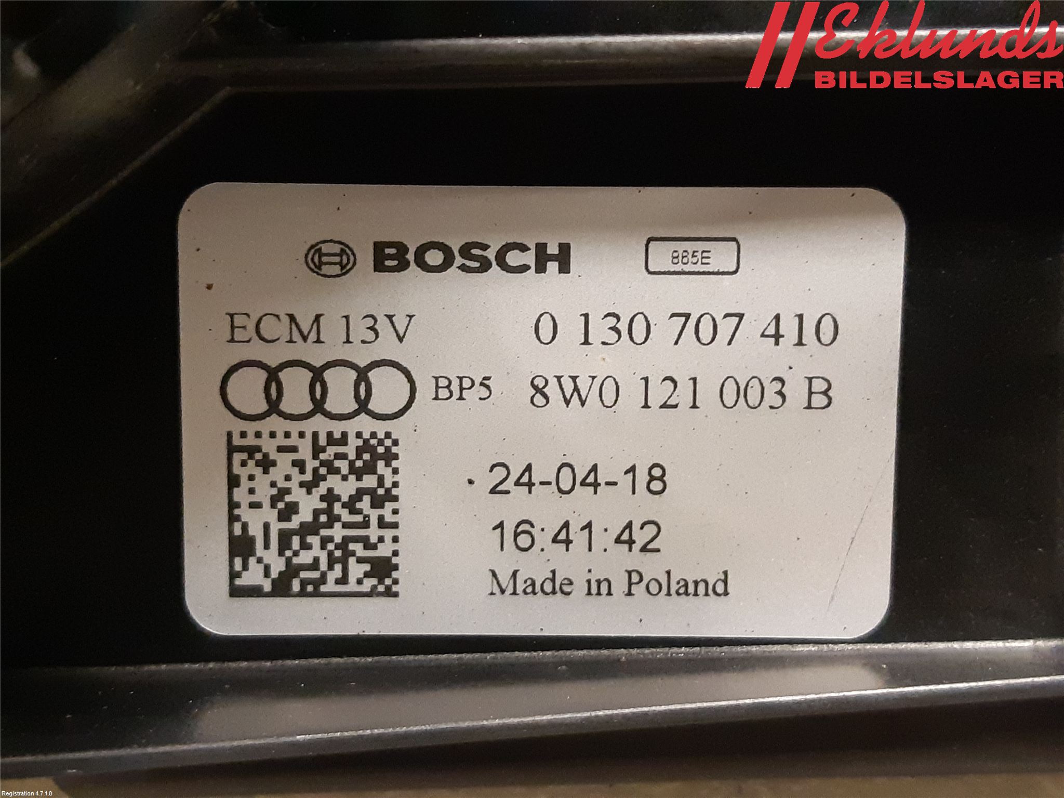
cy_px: 399
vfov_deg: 53.1
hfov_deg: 67.3
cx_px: 532
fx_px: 799
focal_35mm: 26
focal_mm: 3.93
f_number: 1.7
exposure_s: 1/25
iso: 500
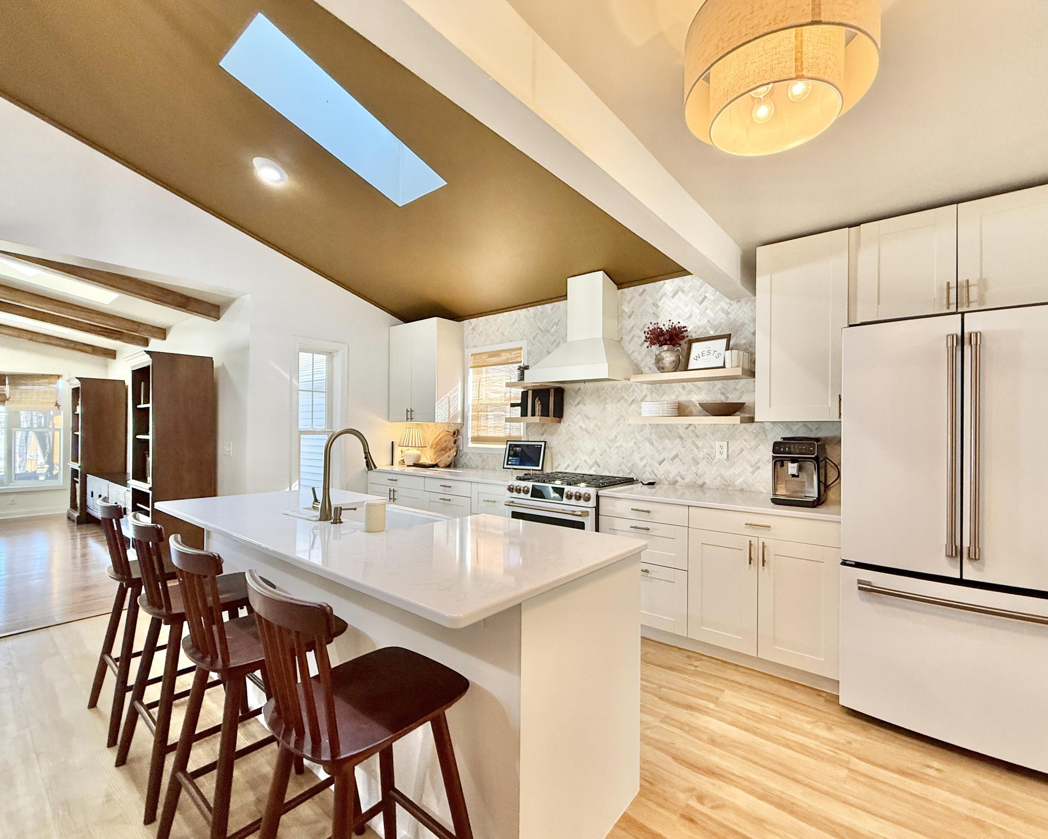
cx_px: 557
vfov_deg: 84.0
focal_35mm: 15
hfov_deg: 96.7
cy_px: 427
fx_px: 465
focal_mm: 2.22
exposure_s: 1/120
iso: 250
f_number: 2.2
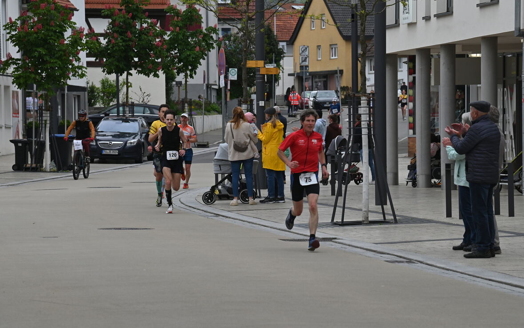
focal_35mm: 207
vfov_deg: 6.3
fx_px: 2956
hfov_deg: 10.1
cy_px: 158
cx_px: 260
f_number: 11
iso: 800
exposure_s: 1/320
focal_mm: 200
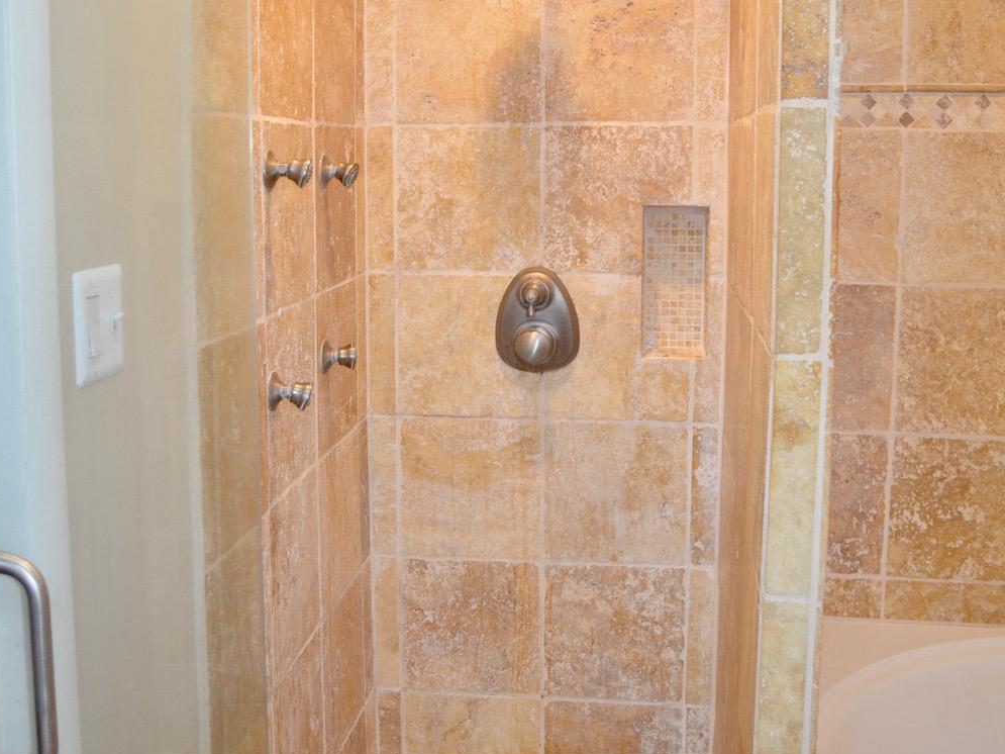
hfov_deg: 46.8
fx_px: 1161
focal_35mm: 40
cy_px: 275
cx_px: 500
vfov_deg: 35.7
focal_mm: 18
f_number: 3.5
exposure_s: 1/60
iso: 640
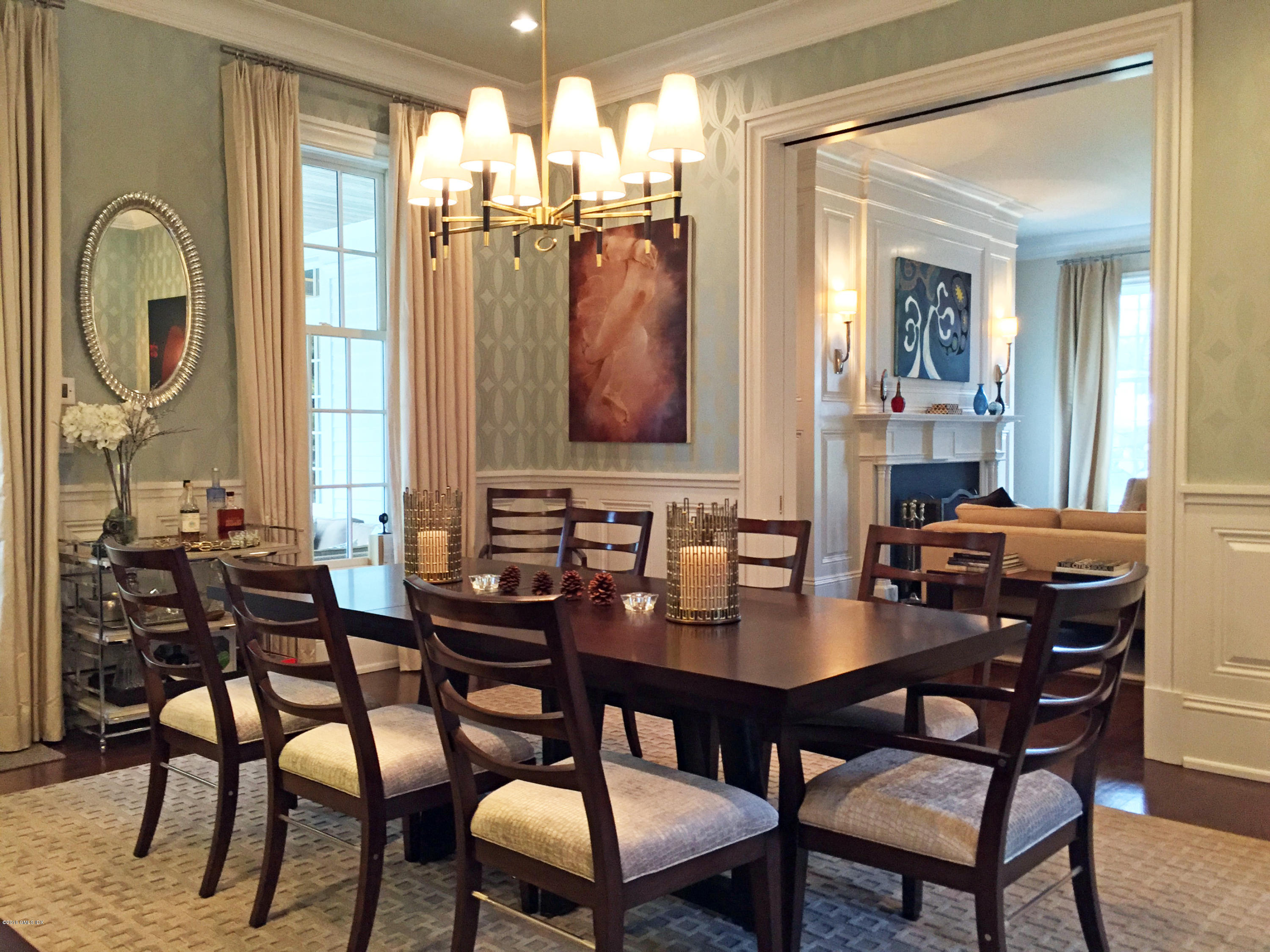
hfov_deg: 61.7
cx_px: 635
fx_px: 1064
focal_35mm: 29
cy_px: 476
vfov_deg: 48.2
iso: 250
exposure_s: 1/30
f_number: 2.2
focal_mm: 4.15
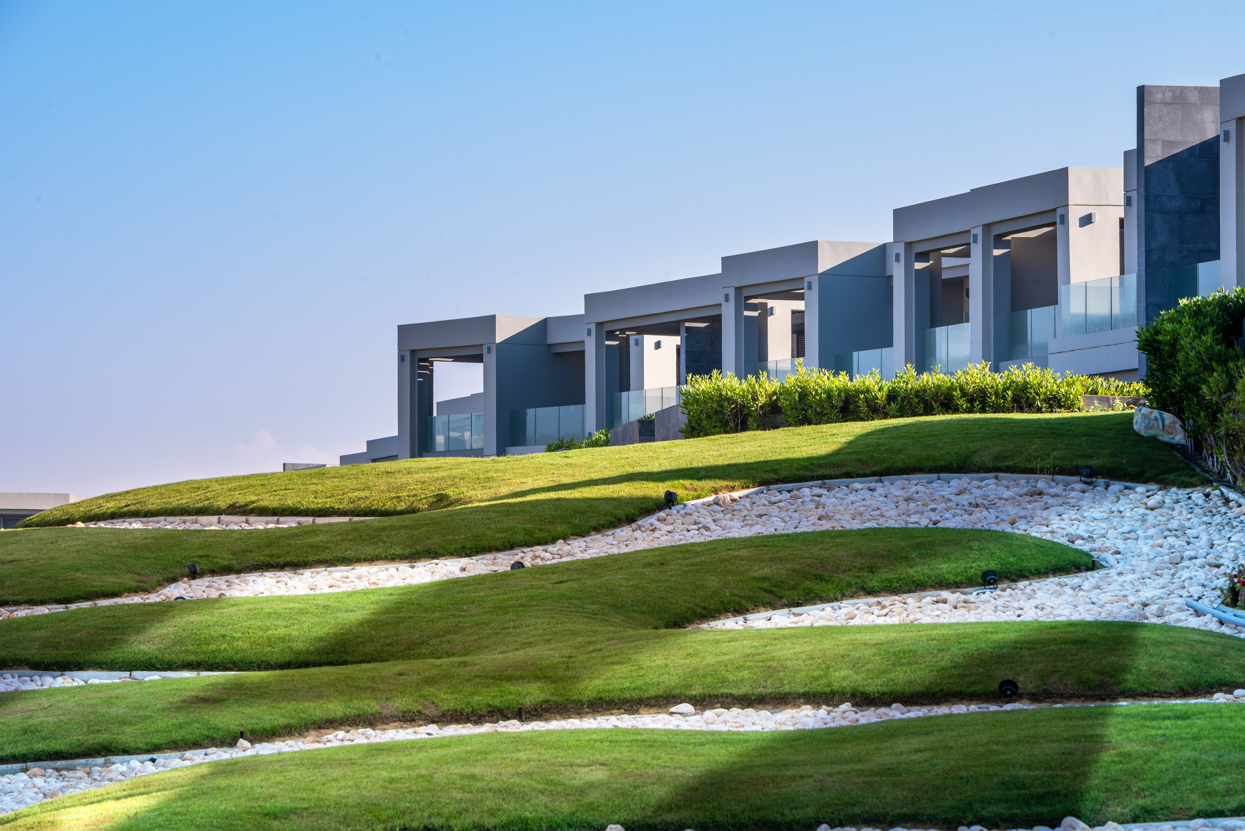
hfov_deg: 10.3
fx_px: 6918
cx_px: 622
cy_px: 416
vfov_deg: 6.9
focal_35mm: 200
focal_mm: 200
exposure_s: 1/160
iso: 100
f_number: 13
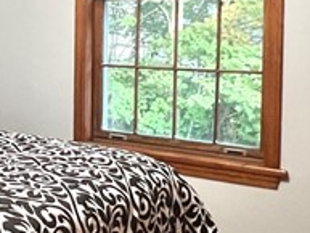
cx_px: -45
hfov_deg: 25.7
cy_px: 58
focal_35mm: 69
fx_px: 618
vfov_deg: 21.2
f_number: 1.8
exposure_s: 1/60
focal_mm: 1.57
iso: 640
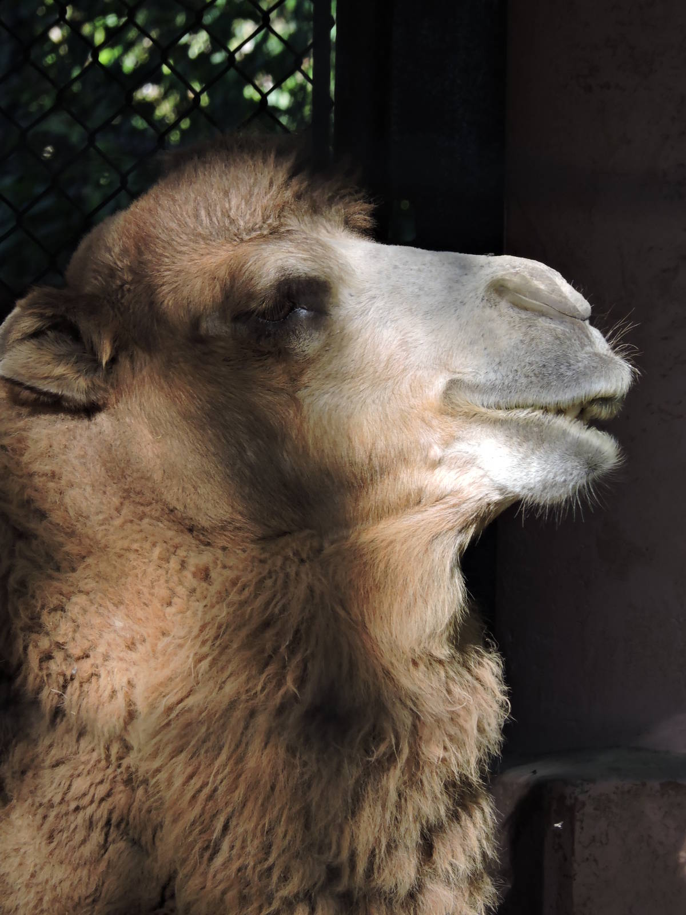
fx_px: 15854
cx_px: 343
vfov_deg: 3.3
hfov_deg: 2.5
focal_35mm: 600
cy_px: 458
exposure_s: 1/250
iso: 220
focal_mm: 107
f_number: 4.9
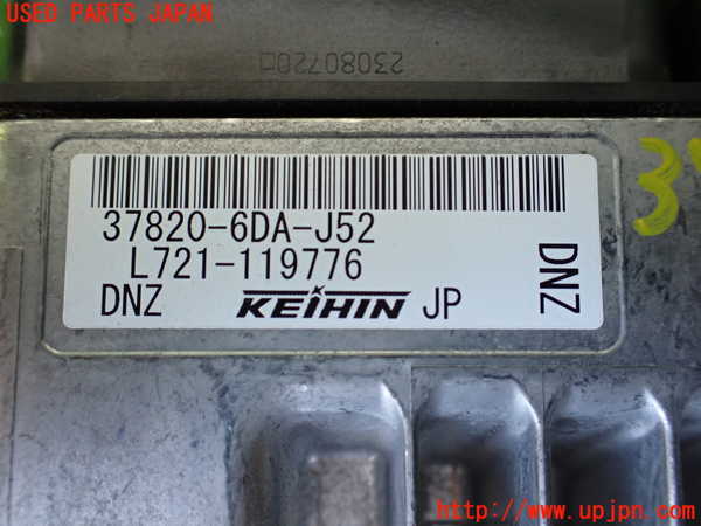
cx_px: 350
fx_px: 608
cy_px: 263
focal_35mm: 30
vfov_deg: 46.8
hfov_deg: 60.0
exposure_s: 1/125
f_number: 2.3
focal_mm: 5.4
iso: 320
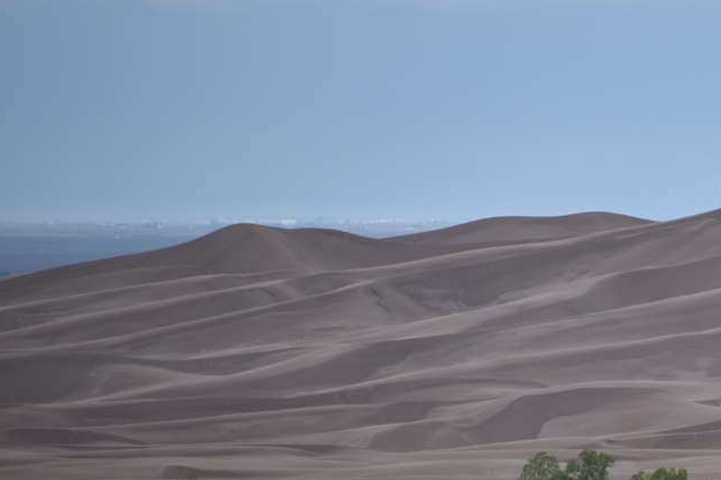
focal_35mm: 604
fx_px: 12096
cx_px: 695
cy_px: 345
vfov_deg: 2.3
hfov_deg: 3.4
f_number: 5.6
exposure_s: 1/640
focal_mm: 300
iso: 100
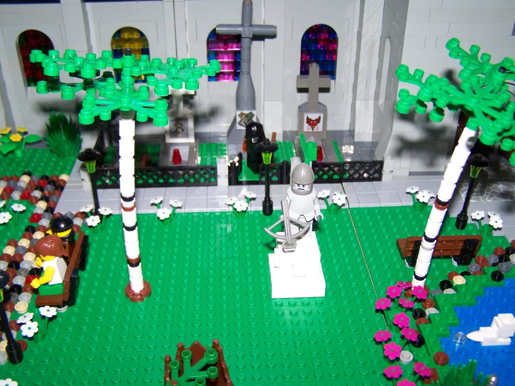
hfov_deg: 49.0
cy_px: 193
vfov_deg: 37.7
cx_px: 258
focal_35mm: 38
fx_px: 565
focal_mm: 6.3
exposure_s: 1/30
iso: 200
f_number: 2.8
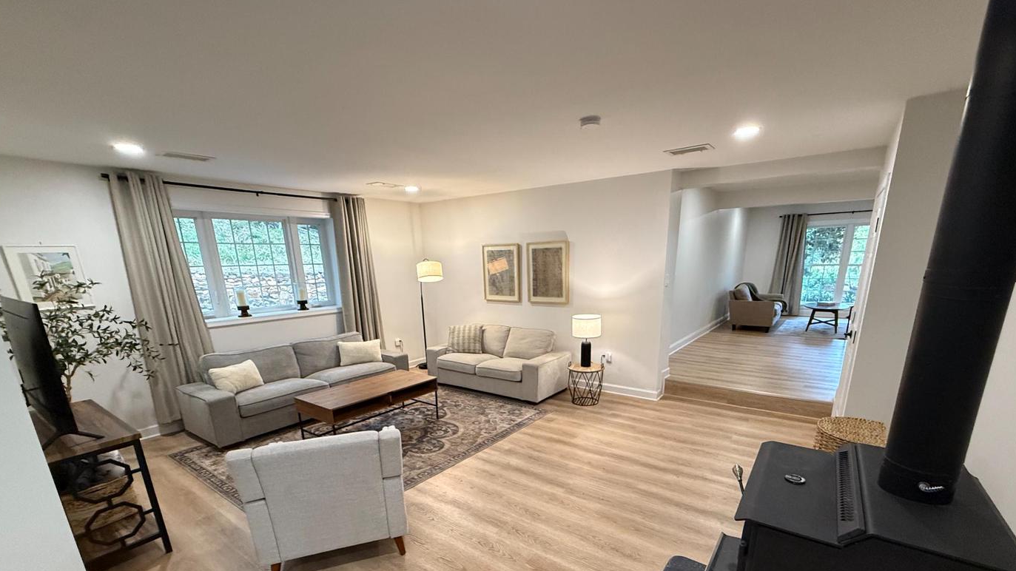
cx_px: 522
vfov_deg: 65.3
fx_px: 431
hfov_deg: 99.3
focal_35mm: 16
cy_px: 382
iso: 640
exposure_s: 1/120
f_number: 2.2
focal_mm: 2.22
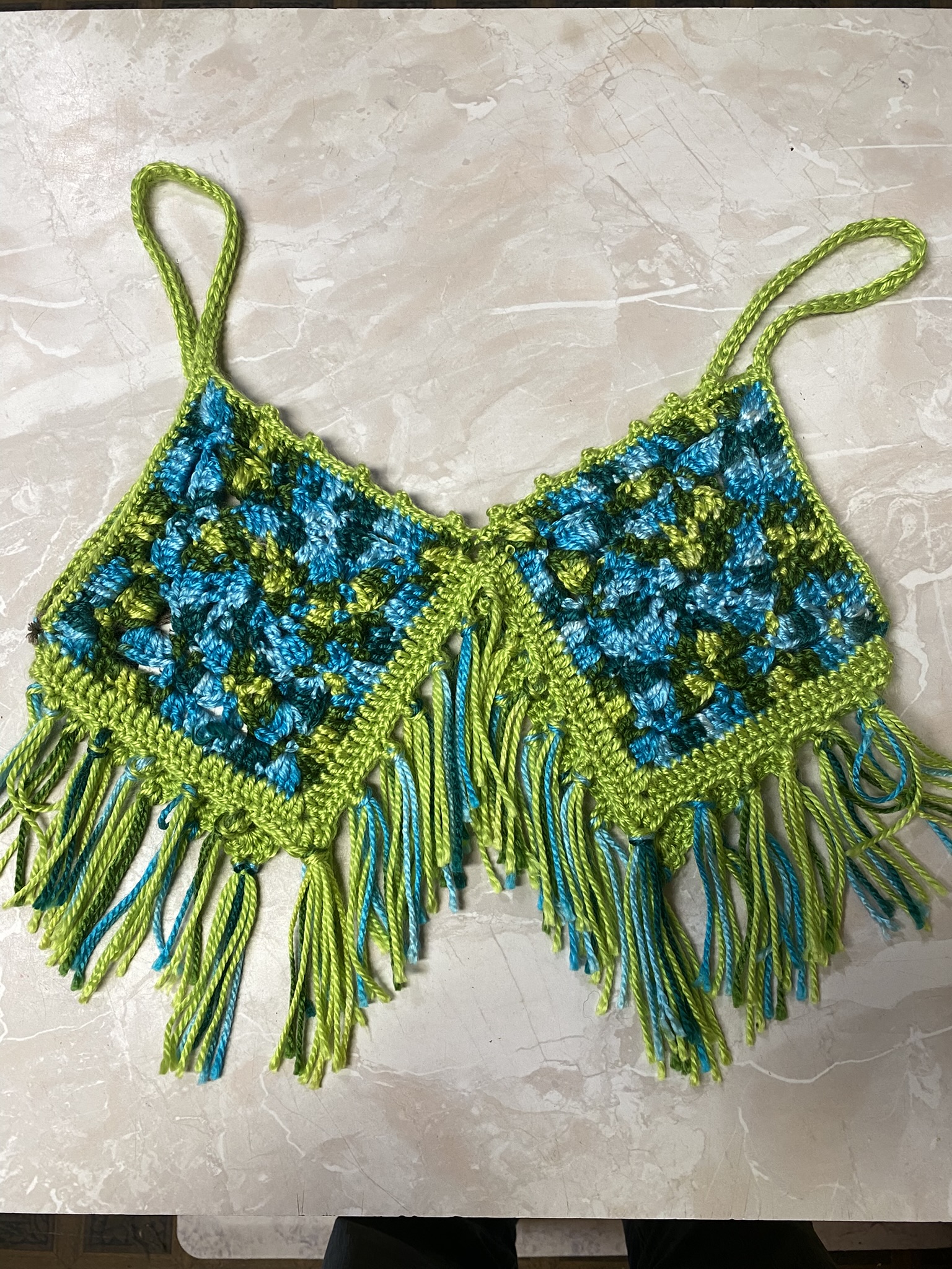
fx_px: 953
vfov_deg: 67.3
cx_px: 476
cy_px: 634
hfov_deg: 53.1
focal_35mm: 26
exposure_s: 1/60
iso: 100
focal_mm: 4.25
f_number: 1.8
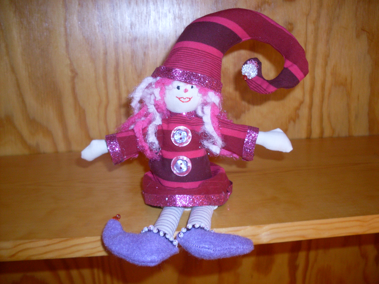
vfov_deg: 37.7
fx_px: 416
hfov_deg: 49.0
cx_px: 190
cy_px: 142
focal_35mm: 38
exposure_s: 1/45
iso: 100
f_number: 2.8
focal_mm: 6.3
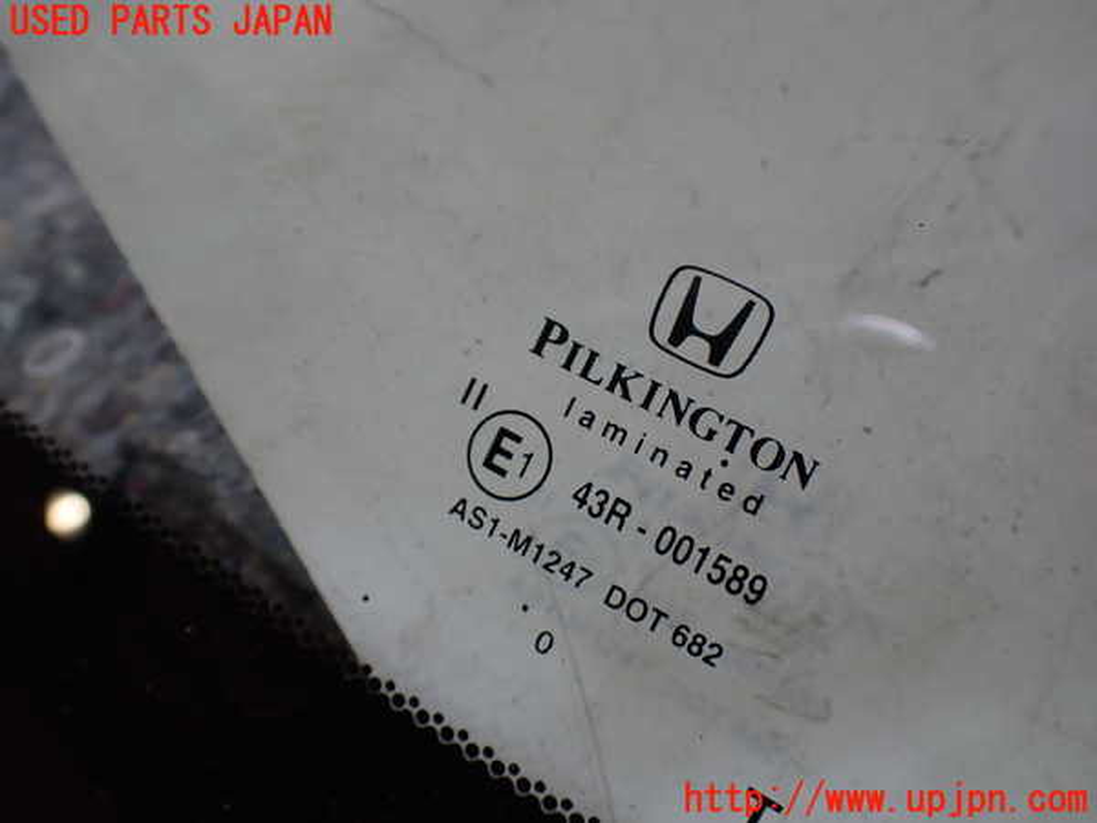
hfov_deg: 60.0
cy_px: 412
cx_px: 548
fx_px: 951
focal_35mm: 30
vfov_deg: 46.8
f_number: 2.3
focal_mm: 5.4
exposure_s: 1/125
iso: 200
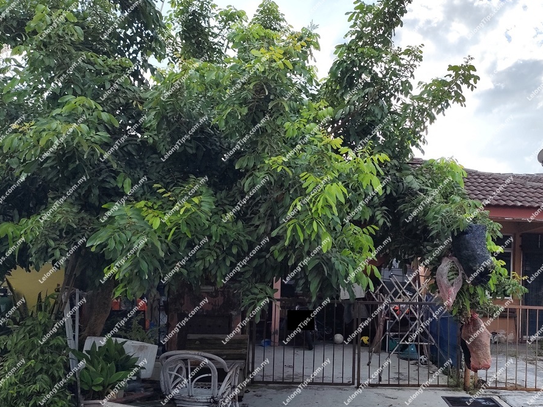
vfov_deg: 46.5
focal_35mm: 30
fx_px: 471
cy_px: 251
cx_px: 264
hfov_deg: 59.9
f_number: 1.65
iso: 50
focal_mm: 6.14
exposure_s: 1/710
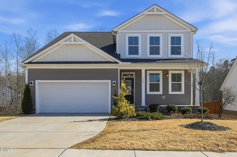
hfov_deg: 62.0
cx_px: 118
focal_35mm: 30
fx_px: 197
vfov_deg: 43.5
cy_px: 78
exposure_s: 1/8000
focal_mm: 30
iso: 250
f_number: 9
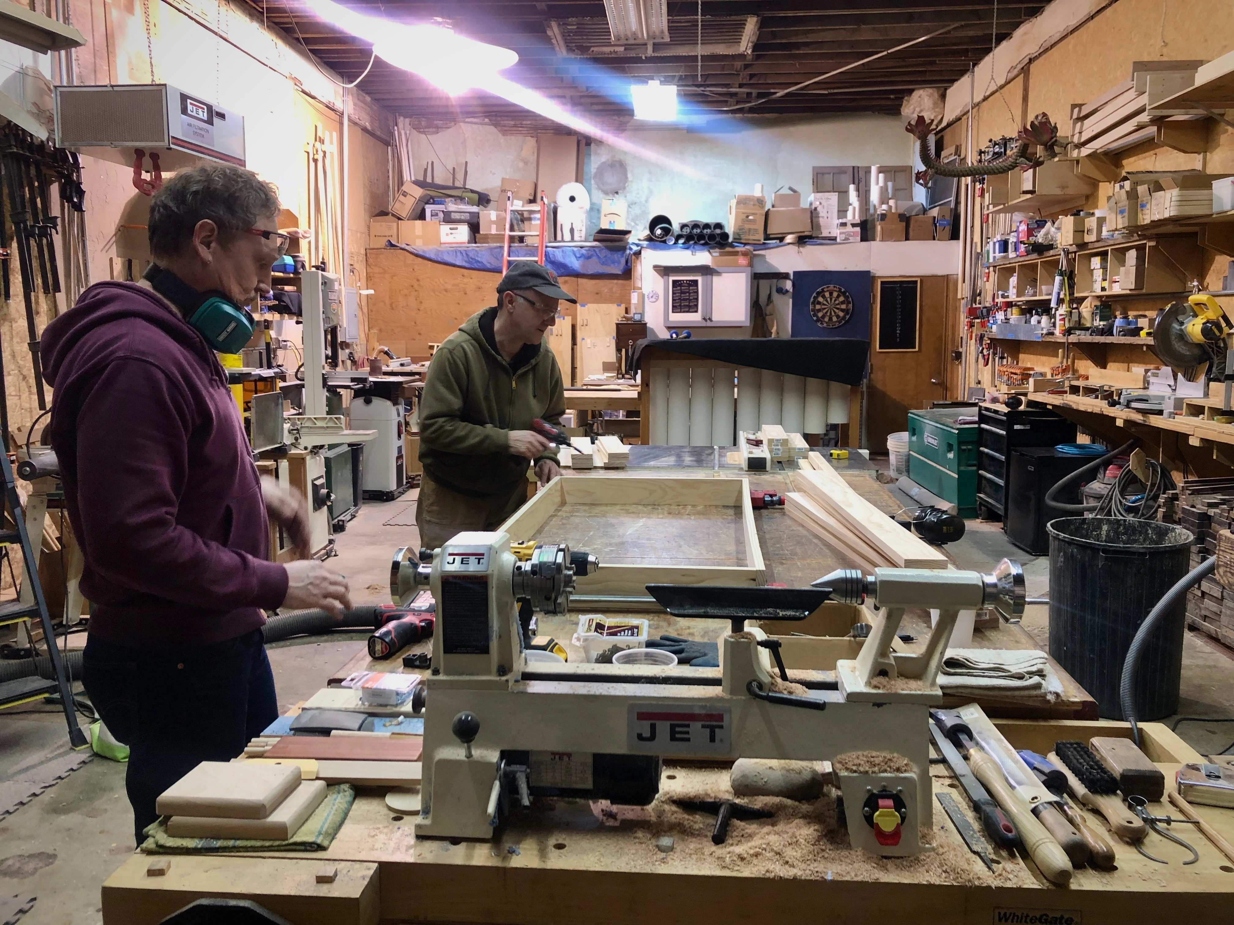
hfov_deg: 63.4
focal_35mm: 28
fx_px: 998
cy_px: 462
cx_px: 617
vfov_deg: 49.7
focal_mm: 3.99
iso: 40
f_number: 1.8
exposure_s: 1/24
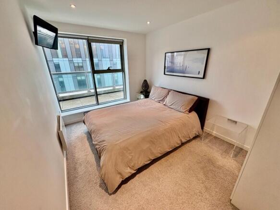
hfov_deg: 102.1
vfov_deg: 85.7
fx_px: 113
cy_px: 105
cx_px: 140
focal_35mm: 14
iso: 80
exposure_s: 1/100
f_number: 2.2
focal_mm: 2.22
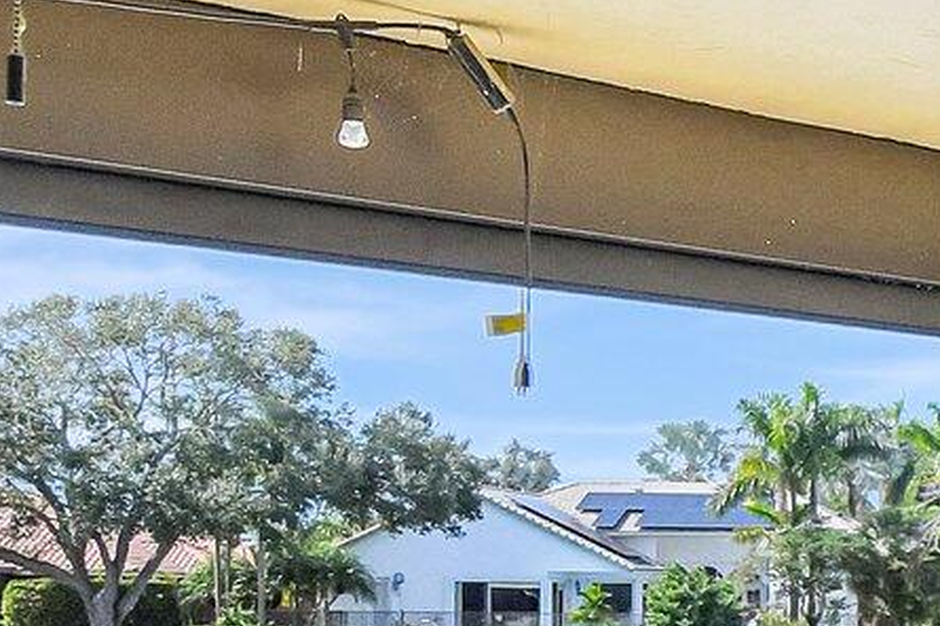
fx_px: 1800
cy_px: 657
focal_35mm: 69
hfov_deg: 22.1
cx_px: 1540
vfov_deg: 19.0
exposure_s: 1/3200
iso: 1250
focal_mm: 10
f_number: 8
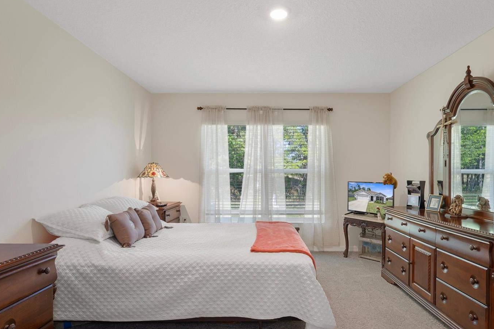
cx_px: 257
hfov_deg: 83.9
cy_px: 177
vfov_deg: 61.8
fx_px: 274
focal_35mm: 20
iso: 320
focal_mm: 17
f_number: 8
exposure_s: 2
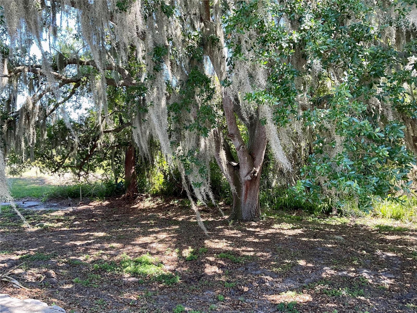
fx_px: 349
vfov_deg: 48.2
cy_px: 156
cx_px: 208
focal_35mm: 29
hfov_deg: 61.7
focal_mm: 3
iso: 40
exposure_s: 1/120
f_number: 1.8
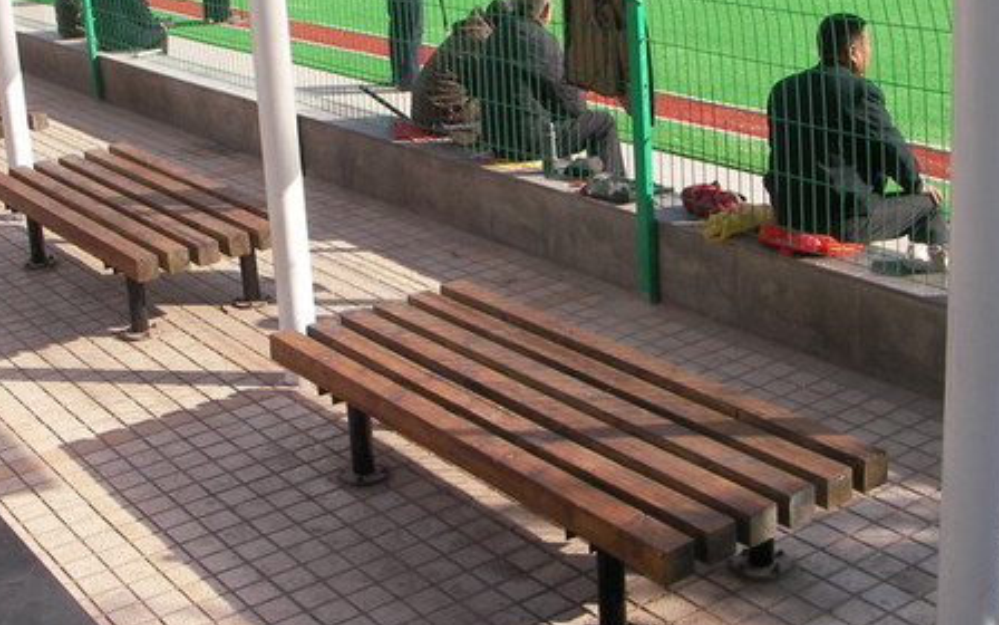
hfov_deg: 37.4
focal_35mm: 54
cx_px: 392
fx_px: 1470
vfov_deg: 23.8
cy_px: 188
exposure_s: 1/126
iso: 50
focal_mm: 6.3
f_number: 6.6
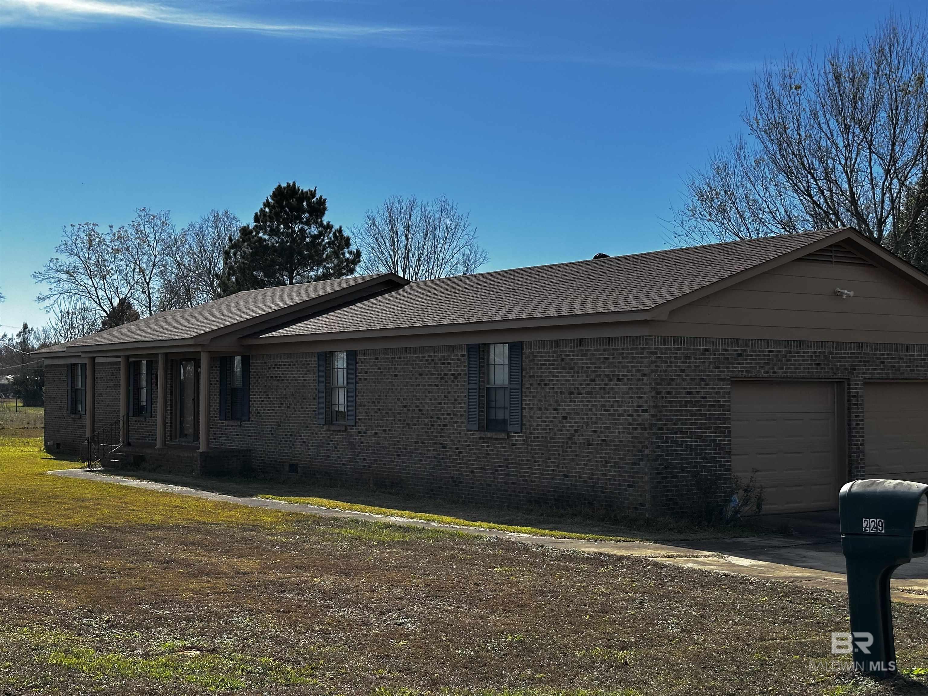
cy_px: 348
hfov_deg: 39.7
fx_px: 1287
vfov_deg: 30.3
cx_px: 464
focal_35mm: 48
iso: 64
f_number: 1.78
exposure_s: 1/4367
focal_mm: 6.86
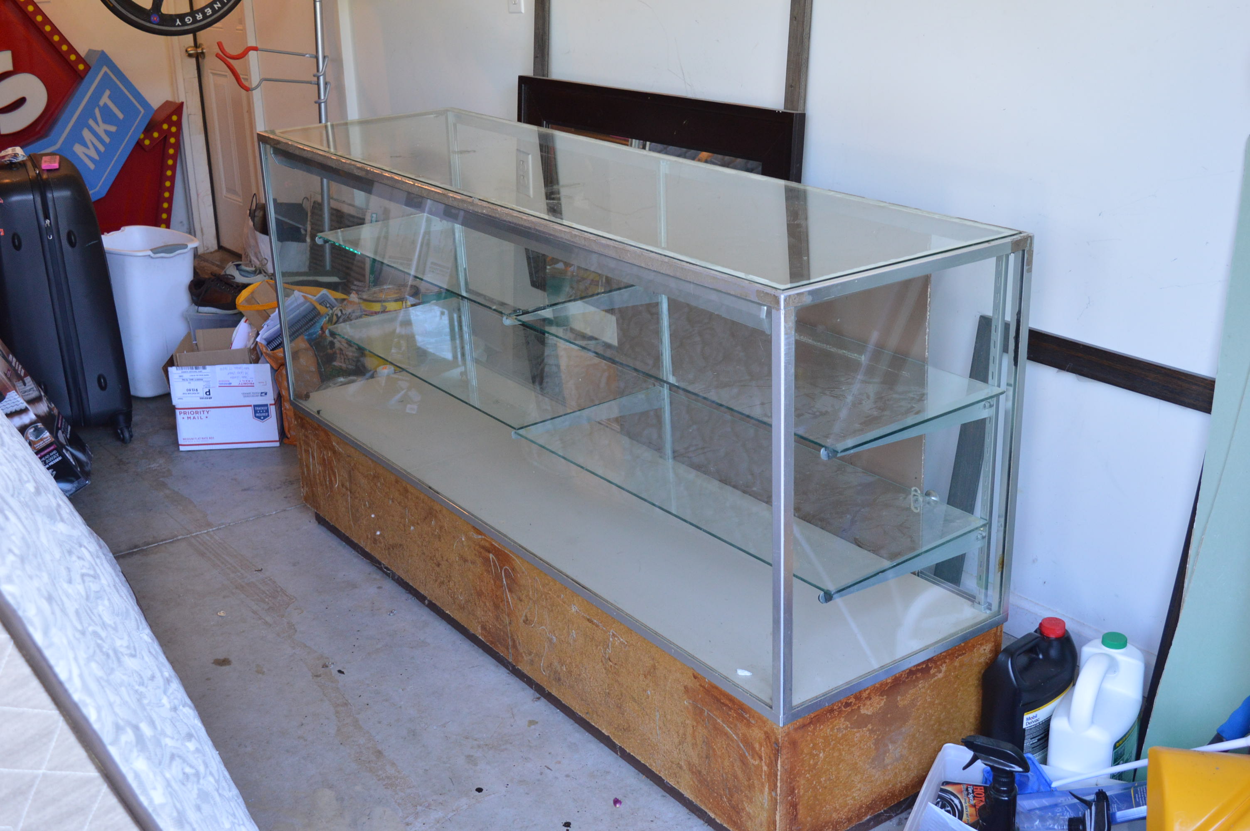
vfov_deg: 33.0
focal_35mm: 40
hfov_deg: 48.0
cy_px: 416
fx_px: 1405
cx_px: 625
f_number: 5.6
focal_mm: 27
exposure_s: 1/60
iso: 800
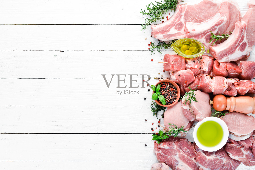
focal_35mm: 50
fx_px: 354
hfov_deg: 39.6
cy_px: 85
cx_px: 128
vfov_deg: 27.0
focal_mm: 50
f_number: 11
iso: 125
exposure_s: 1/125
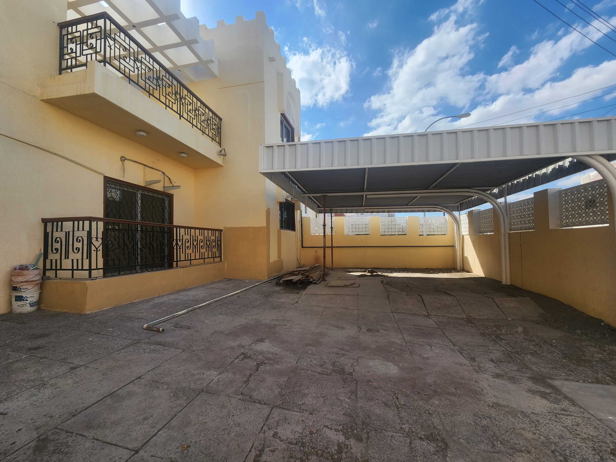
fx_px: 231
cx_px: 308
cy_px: 231
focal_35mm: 13
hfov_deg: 106.2
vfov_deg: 89.9
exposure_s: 1/1951
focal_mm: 2.2
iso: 50
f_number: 2.2
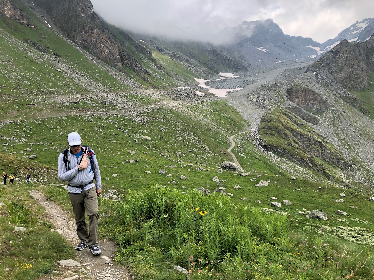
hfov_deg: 63.4
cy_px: 140
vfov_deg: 49.7
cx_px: 187
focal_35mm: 28
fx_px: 303
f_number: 1.8
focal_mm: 4
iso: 20
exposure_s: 1/774
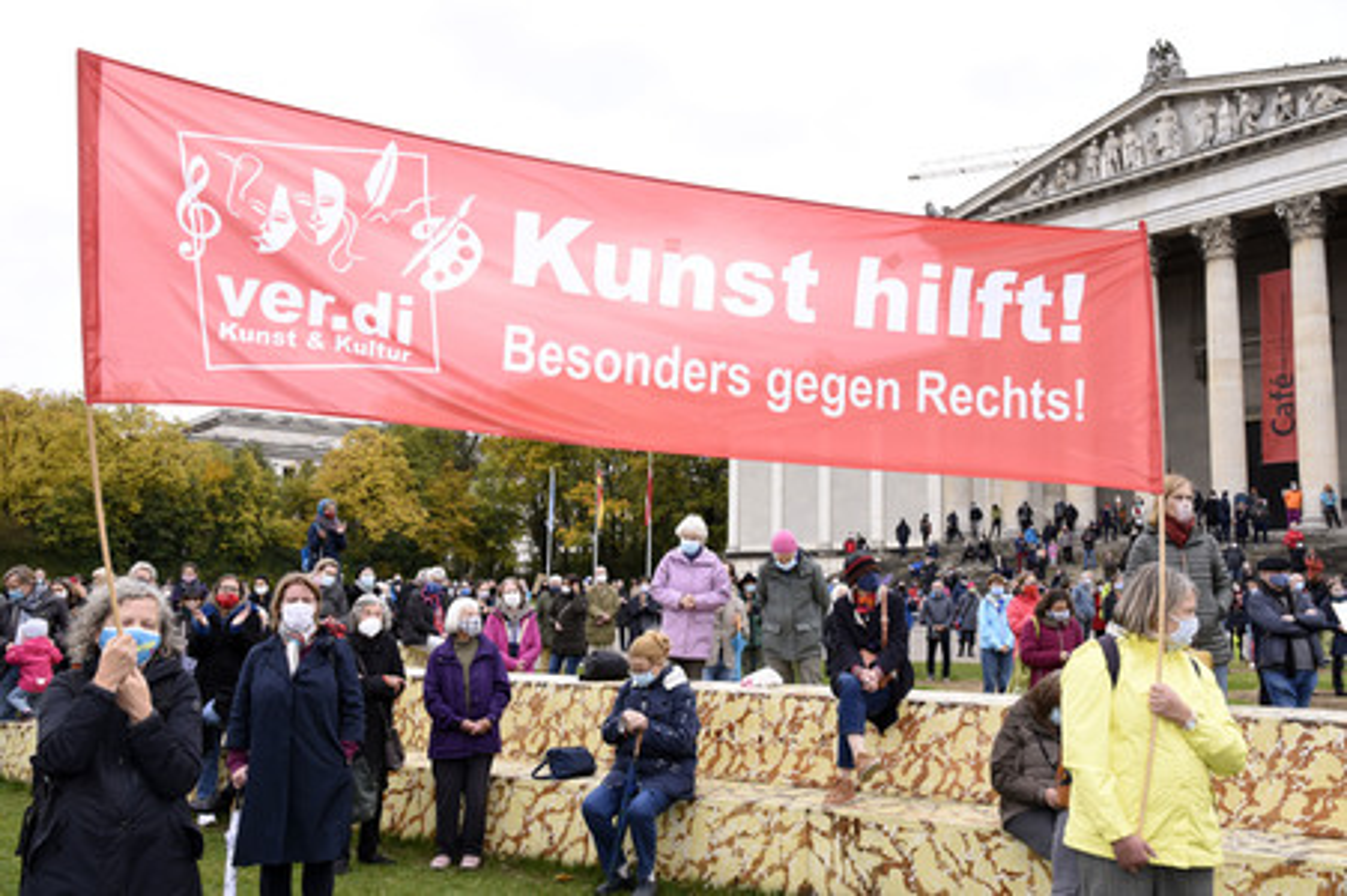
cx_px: 674
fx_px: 1196
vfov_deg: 41.1
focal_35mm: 32
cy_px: 448
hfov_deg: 58.8
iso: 400
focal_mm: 32
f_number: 8
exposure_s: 1/160
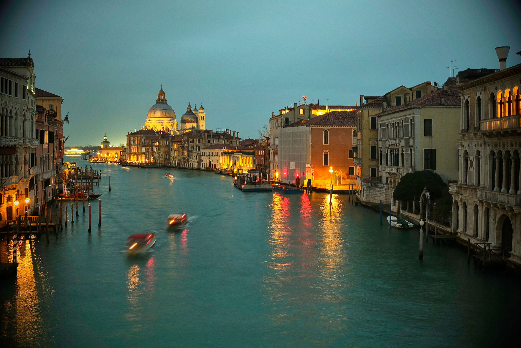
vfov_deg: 37.9
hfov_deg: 54.4
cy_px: 174
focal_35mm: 35
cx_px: 260
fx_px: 507
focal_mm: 23
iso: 800
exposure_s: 1.1
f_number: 5.6
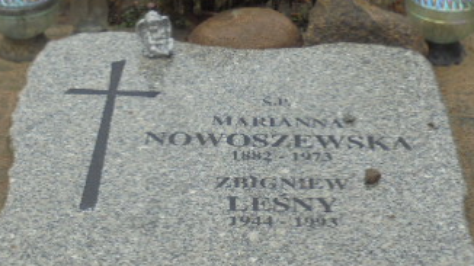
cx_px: 233
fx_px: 1156
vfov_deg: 13.1
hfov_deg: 23.2
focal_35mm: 92
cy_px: 188
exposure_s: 1/100
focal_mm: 7.8
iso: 100
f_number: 4.5
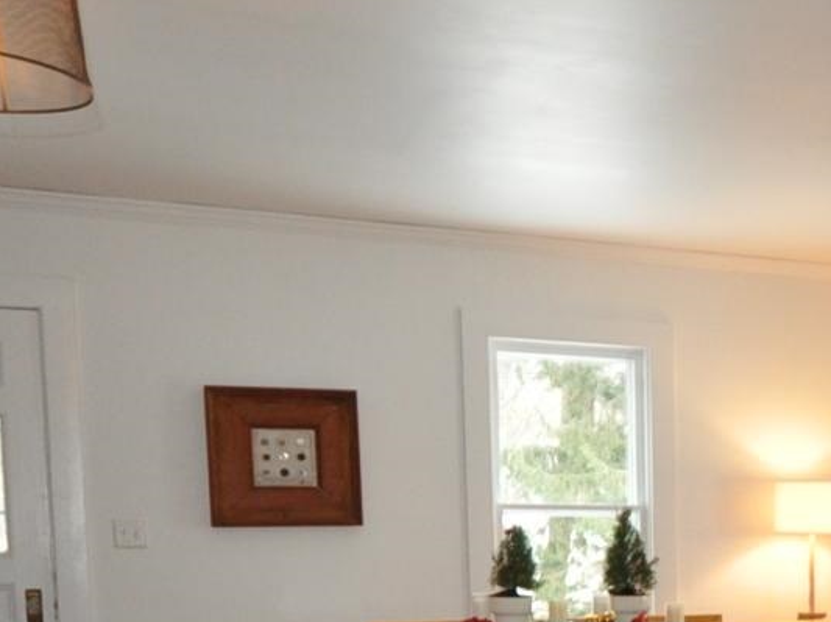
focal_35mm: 58
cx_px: 934
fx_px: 1391
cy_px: 647
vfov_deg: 23.9
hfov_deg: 29.6
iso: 800
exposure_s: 1/60
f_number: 3.5
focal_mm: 10
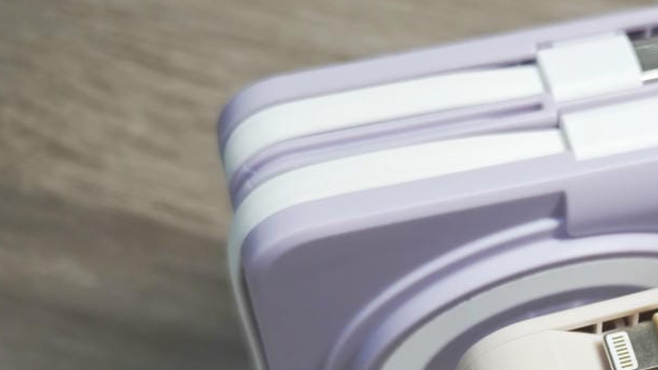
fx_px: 1291
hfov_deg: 27.6
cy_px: 344
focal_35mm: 74
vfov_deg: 16.1
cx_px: 592
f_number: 2
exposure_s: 1/120
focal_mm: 8.72
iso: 458
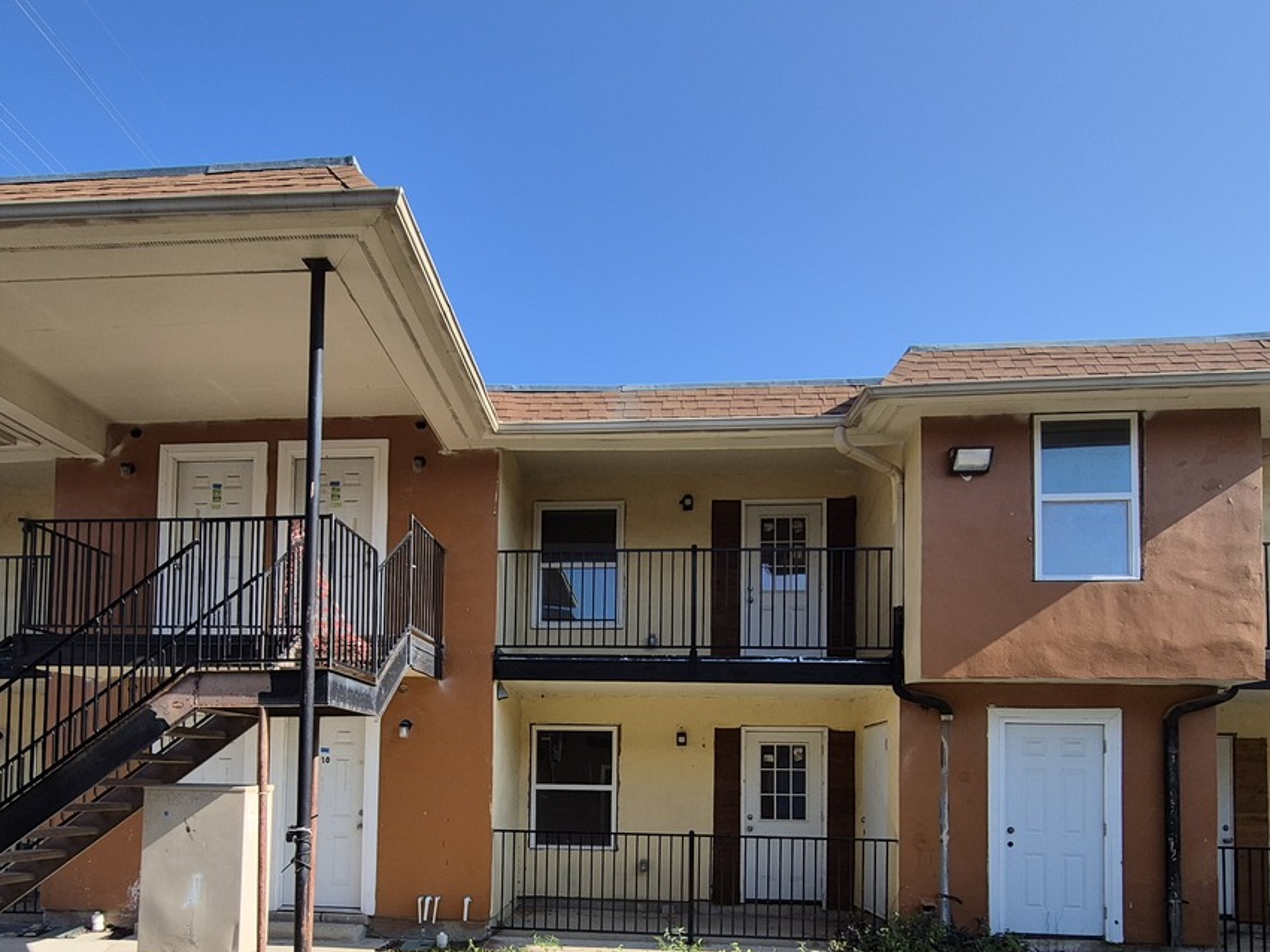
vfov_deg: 57.4
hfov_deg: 76.2
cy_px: 734
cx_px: 581
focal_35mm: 22
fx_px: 807
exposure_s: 1/1316
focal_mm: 1.74
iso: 50
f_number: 2.2
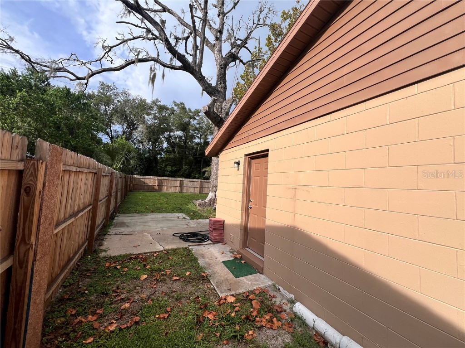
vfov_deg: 89.9
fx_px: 175
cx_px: 232
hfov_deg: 106.2
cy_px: 174
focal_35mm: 13
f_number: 1.8
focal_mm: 1.57
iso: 32
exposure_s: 1/1033
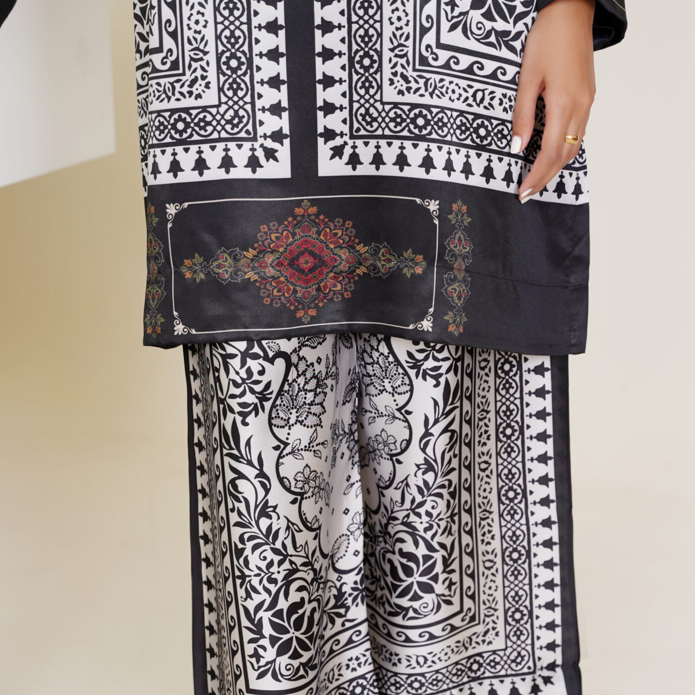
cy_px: 482
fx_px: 1917
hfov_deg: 20.5
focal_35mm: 84
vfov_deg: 20.5
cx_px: 378
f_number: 3.5
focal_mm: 53.9
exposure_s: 1/125
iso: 80
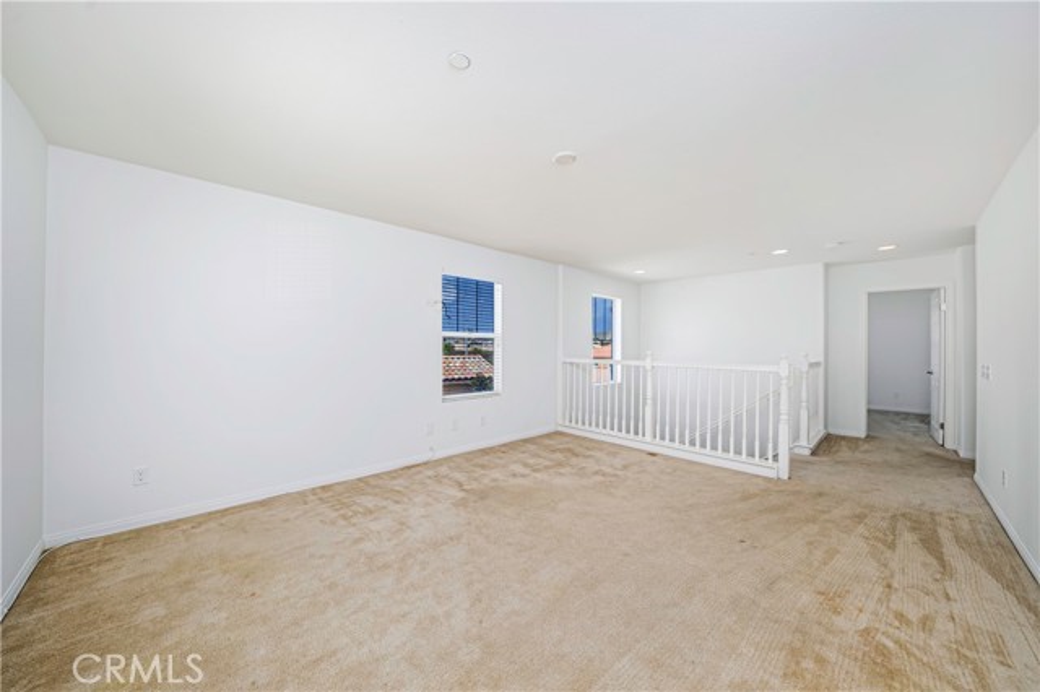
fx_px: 346
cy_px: 346
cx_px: 520
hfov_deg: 112.6
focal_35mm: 12
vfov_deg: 89.9
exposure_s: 1/200
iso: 160
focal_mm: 12
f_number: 6.3
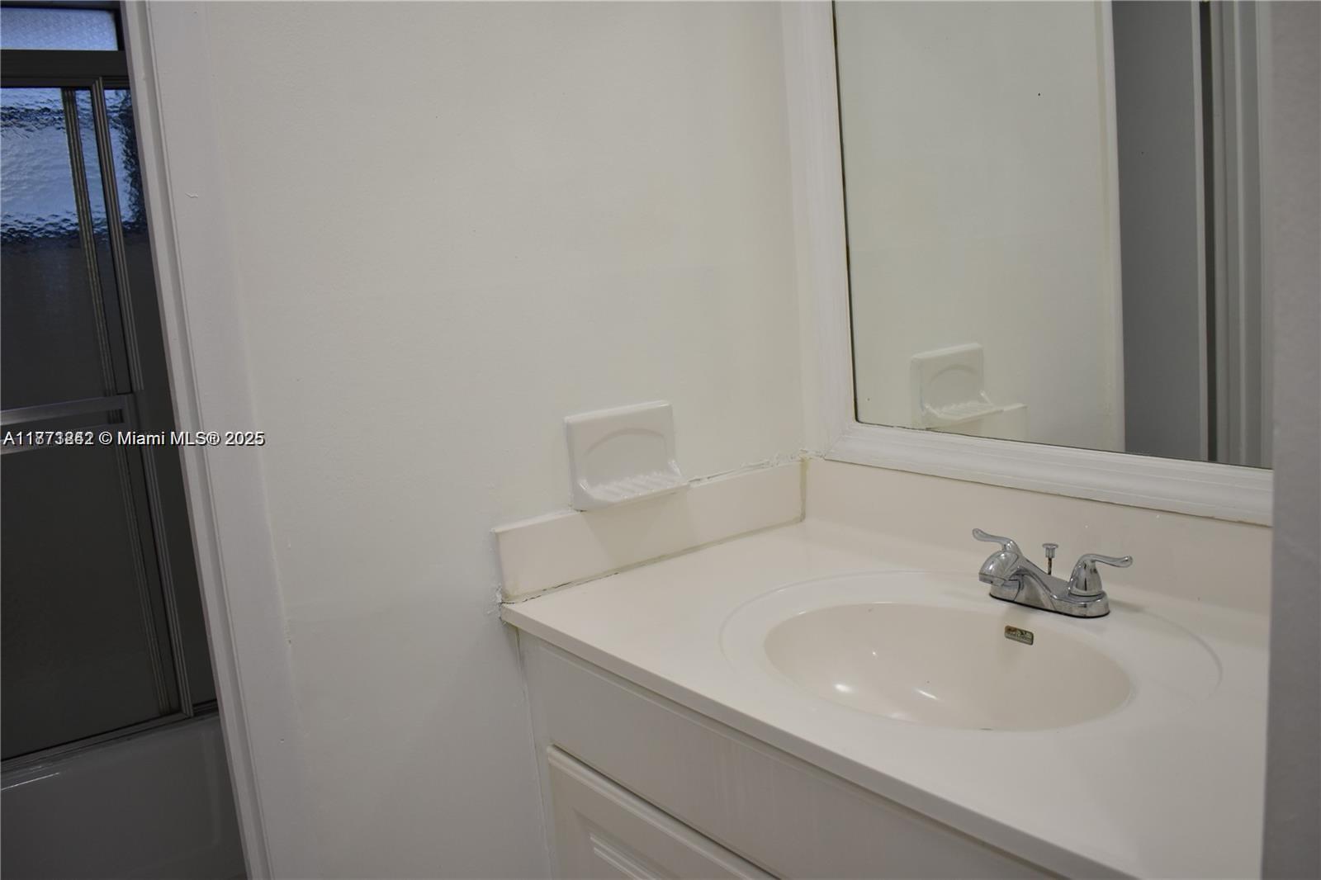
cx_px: 660
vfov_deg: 43.6
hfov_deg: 61.9
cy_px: 440
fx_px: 1101
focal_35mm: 30
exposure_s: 1/100
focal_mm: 20
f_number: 3.8
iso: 320
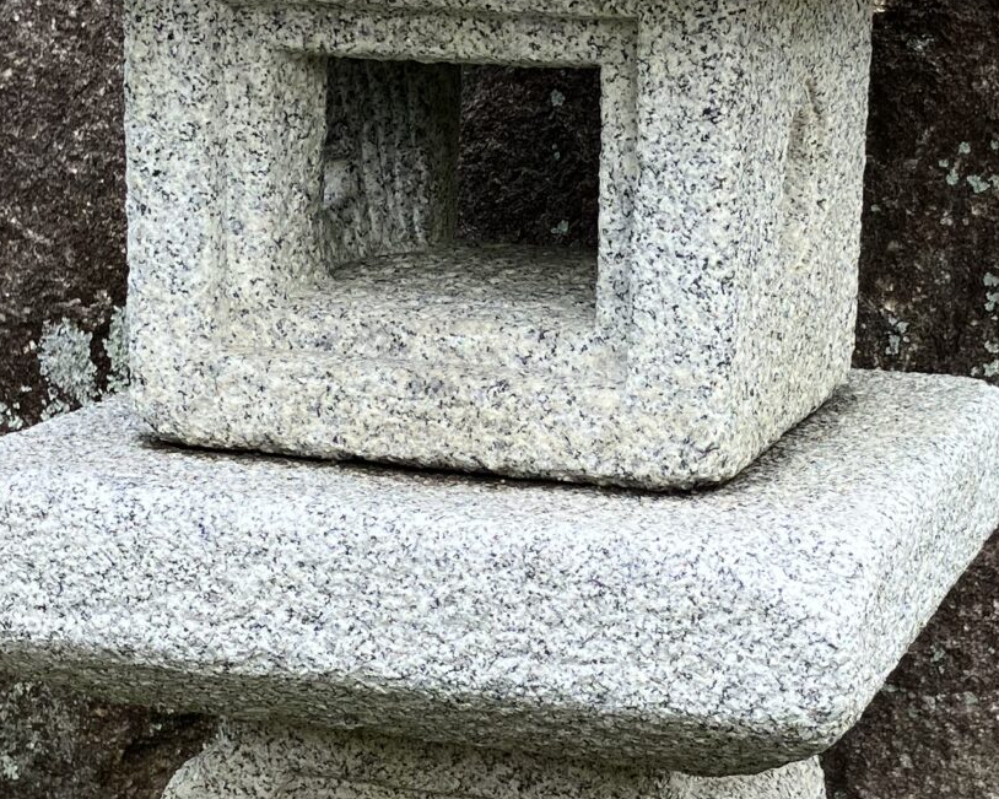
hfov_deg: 22.2
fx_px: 2542
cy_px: 416
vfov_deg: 17.9
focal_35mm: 86
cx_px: 582
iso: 25
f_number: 1.8
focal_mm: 3.99
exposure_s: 1/197
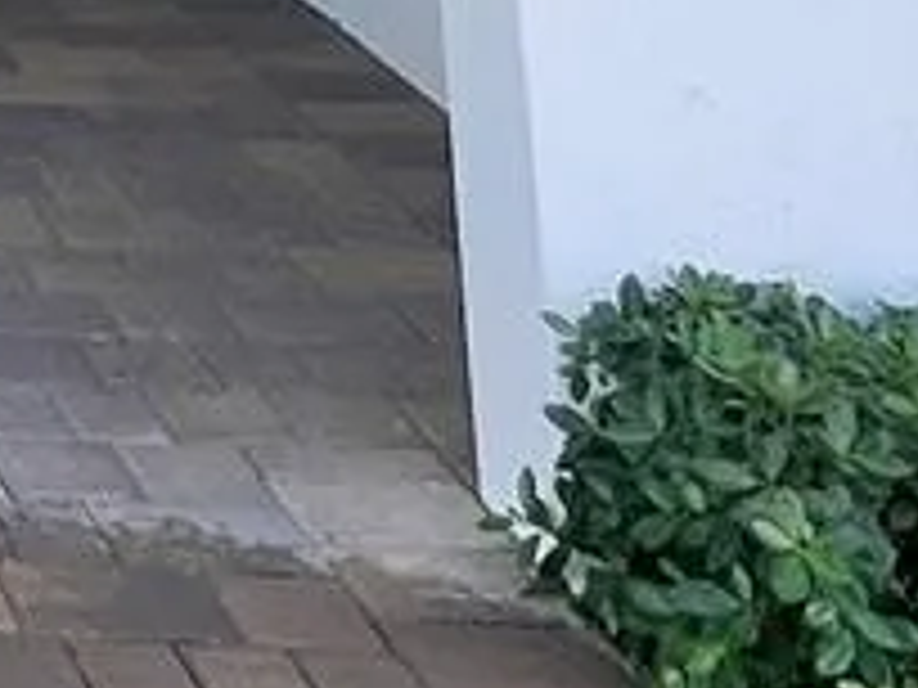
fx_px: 2705
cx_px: -1148
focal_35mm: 102
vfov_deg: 10.9
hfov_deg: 14.4
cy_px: -1241
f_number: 1.8
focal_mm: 1.57
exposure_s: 1/536
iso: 32
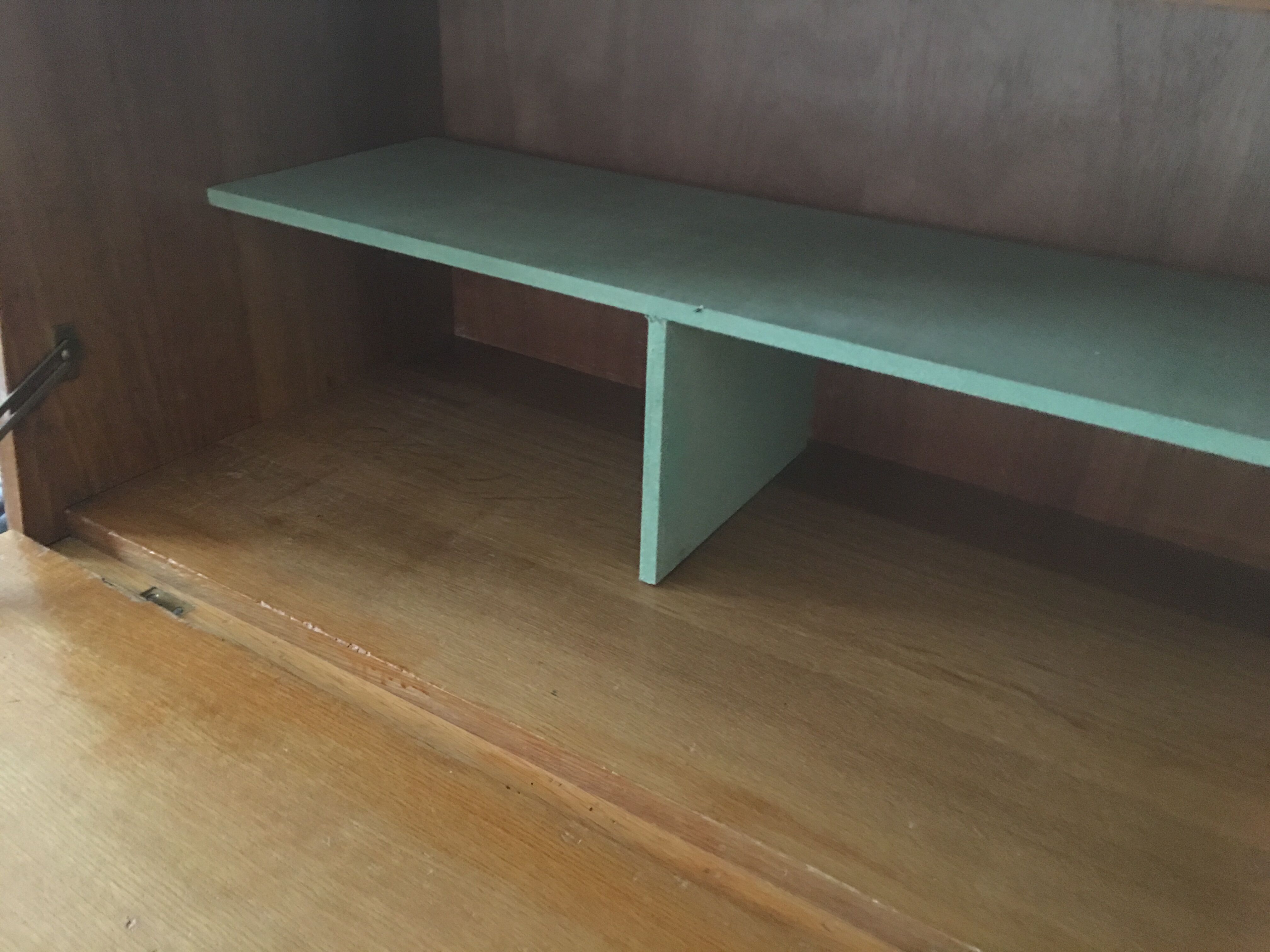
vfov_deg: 48.2
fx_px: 1064
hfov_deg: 61.7
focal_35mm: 29
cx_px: 635
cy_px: 476
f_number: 2.2
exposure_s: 1/4
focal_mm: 4.15
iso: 125
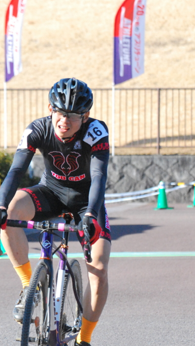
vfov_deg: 6.8
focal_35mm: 319
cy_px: 173
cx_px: 46
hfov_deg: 3.8
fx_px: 2928
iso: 1600
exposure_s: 1/2000
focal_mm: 135
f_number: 7.1
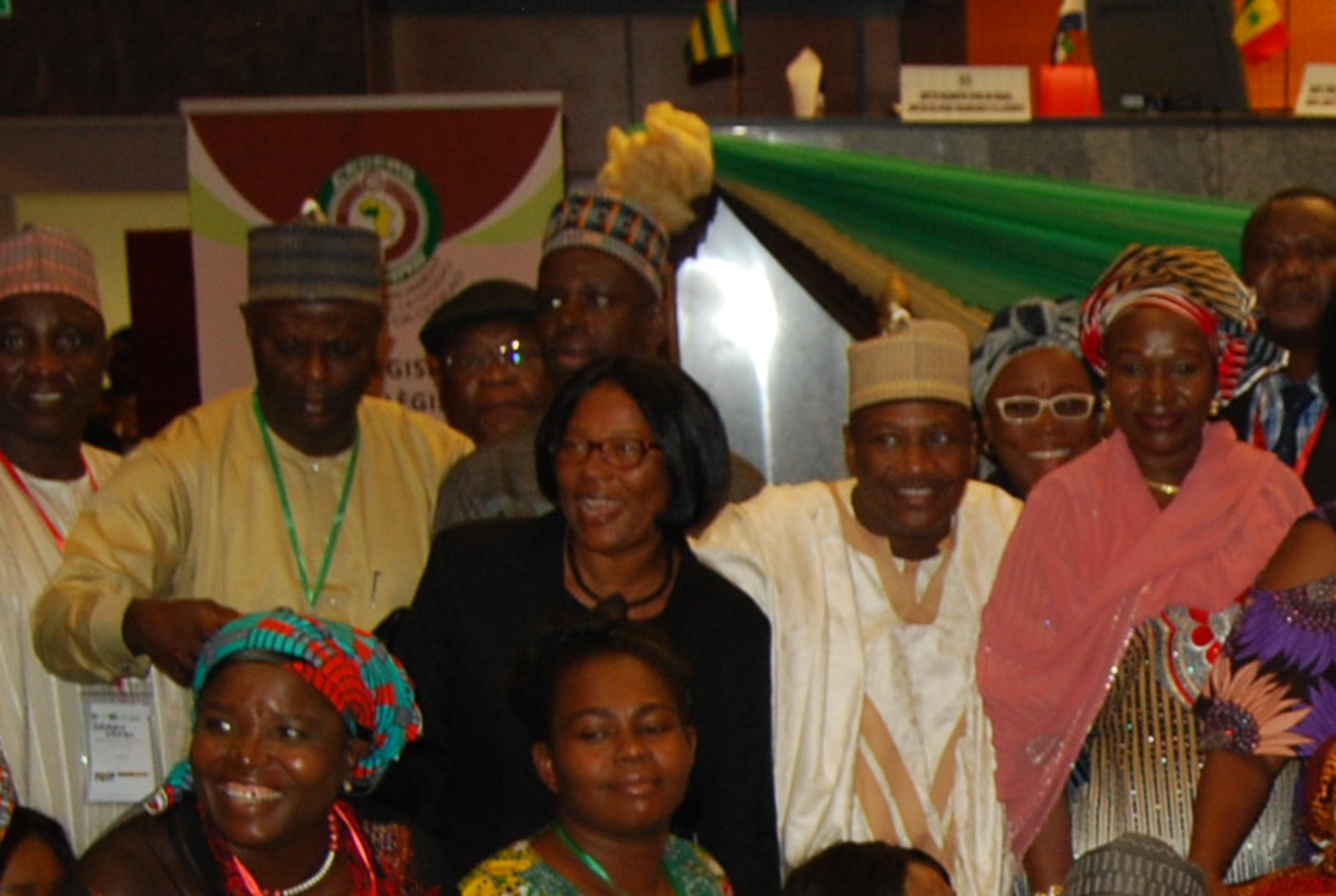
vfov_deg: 14.2
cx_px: 1670
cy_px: 1049
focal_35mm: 94
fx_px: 3495
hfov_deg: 20.1
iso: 400
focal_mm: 20
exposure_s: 1/60
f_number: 4.5
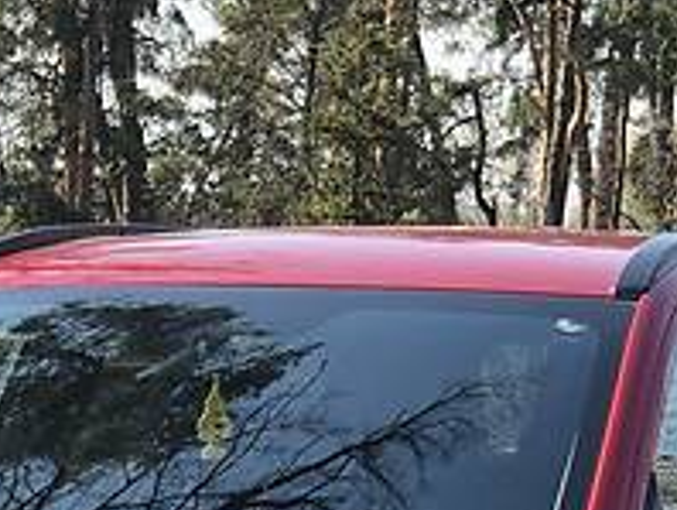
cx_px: 55
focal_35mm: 210
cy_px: 880
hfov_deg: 9.4
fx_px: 4112
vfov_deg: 6.9
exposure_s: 1/142
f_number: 2.4
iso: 16
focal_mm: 6
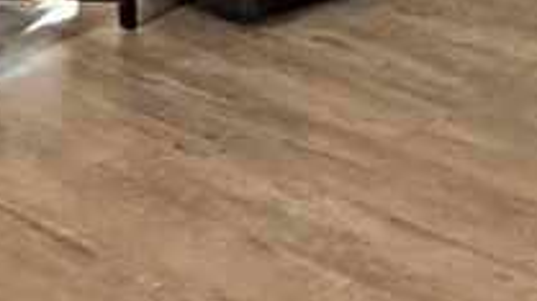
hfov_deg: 16.7
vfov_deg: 9.0
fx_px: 1664
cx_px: 802
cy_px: -479
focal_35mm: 117
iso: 400
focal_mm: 2.22
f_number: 2.2
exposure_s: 1/60
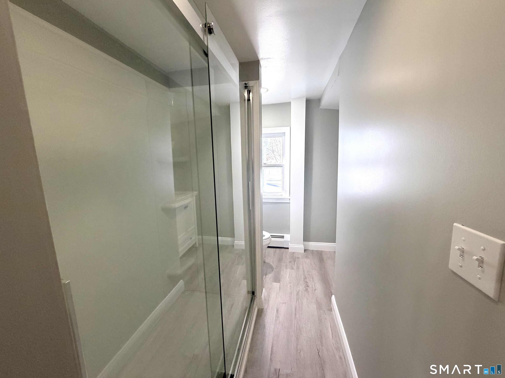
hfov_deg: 102.1
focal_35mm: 14
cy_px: 189
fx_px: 204
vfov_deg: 85.7
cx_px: 252
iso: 320
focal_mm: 2.22
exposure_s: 1/120
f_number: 2.2
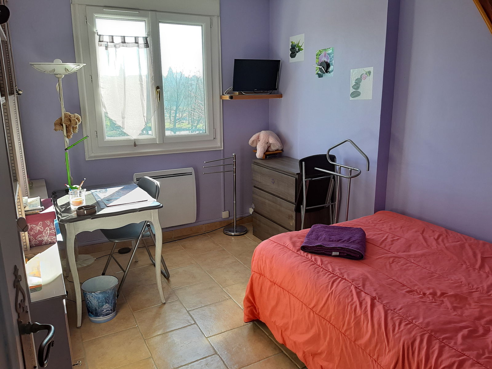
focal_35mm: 27
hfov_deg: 65.3
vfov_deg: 51.4
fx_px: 384
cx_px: 246
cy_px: 184
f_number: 1.7
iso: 40
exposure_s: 1/167
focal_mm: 3.93
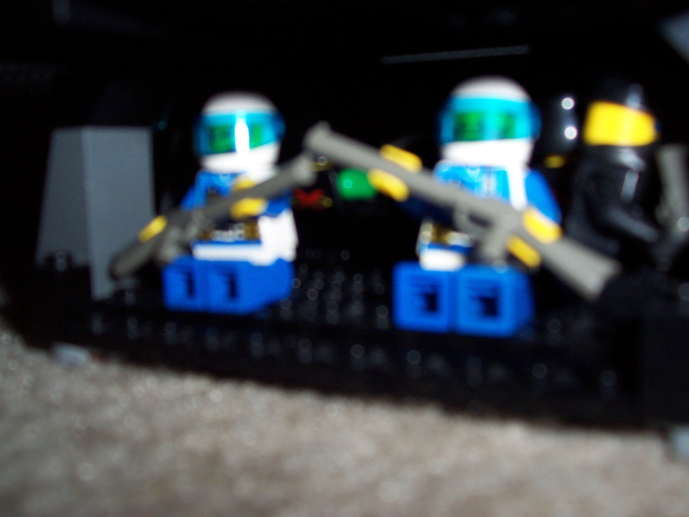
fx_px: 736
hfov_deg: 50.1
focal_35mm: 37
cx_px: 344
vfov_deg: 38.7
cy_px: 258
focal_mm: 5.6
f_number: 2.8
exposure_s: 1/2
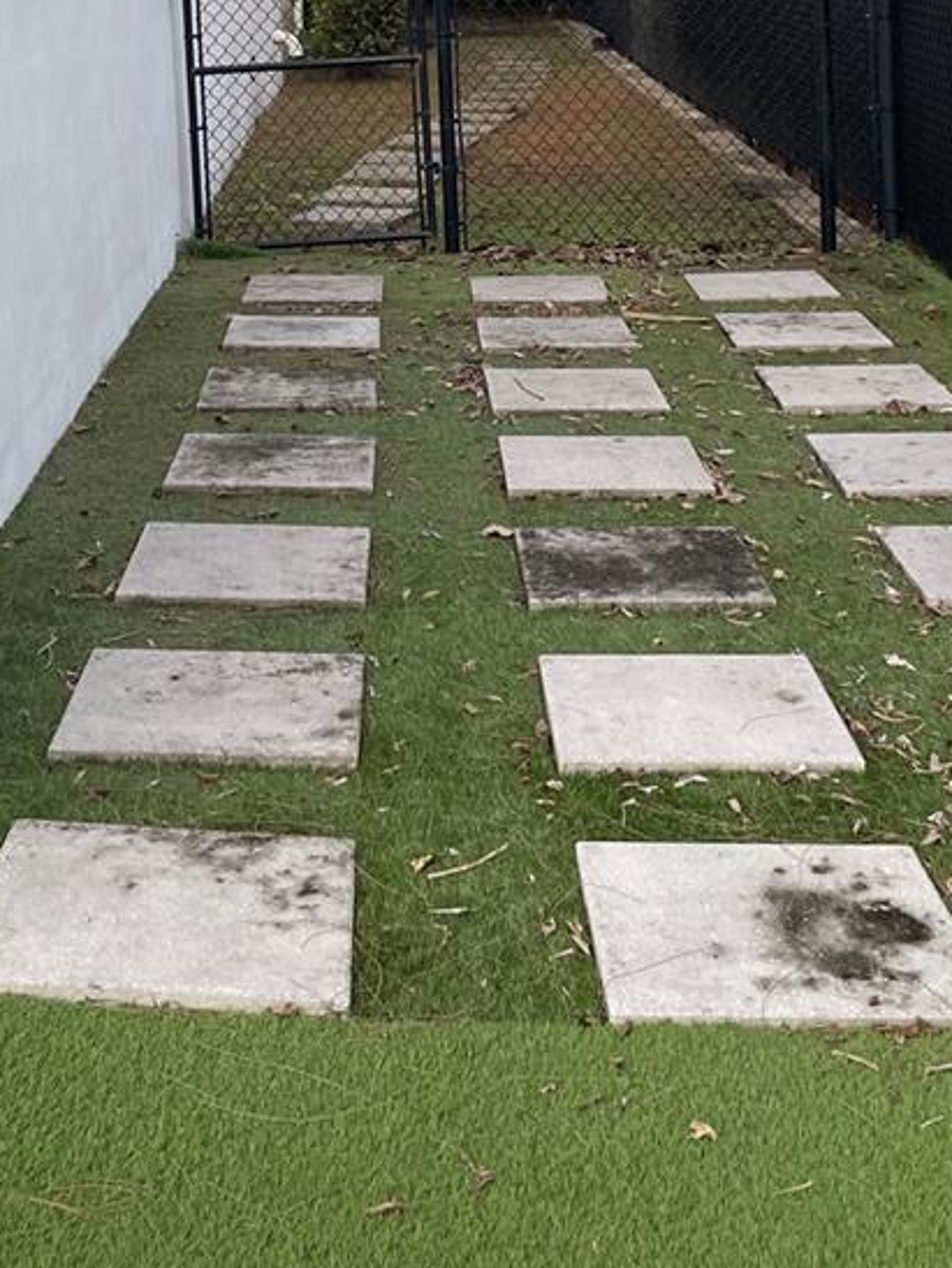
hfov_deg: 25.7
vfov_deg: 31.1
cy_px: -23
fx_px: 2088
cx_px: 463
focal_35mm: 57
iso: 80
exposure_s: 1/121
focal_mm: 4.2
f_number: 1.6
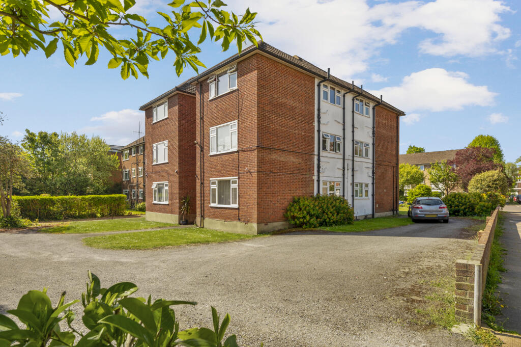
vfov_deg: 67.3
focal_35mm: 18
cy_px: 174
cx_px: 260
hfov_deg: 90.0
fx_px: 260
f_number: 8
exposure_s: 1/250
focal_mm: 18
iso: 200
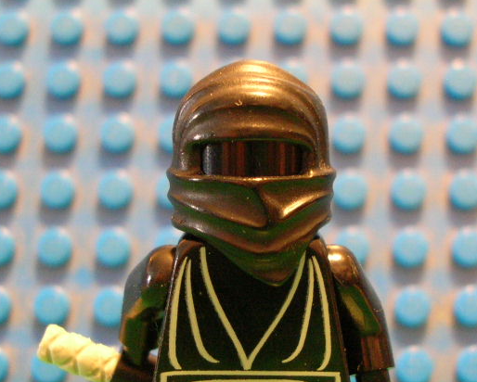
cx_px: 268
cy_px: 212
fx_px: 961
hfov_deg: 27.9
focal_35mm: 68
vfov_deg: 22.5
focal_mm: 5.8
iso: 200
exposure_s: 1.25
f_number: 2.8
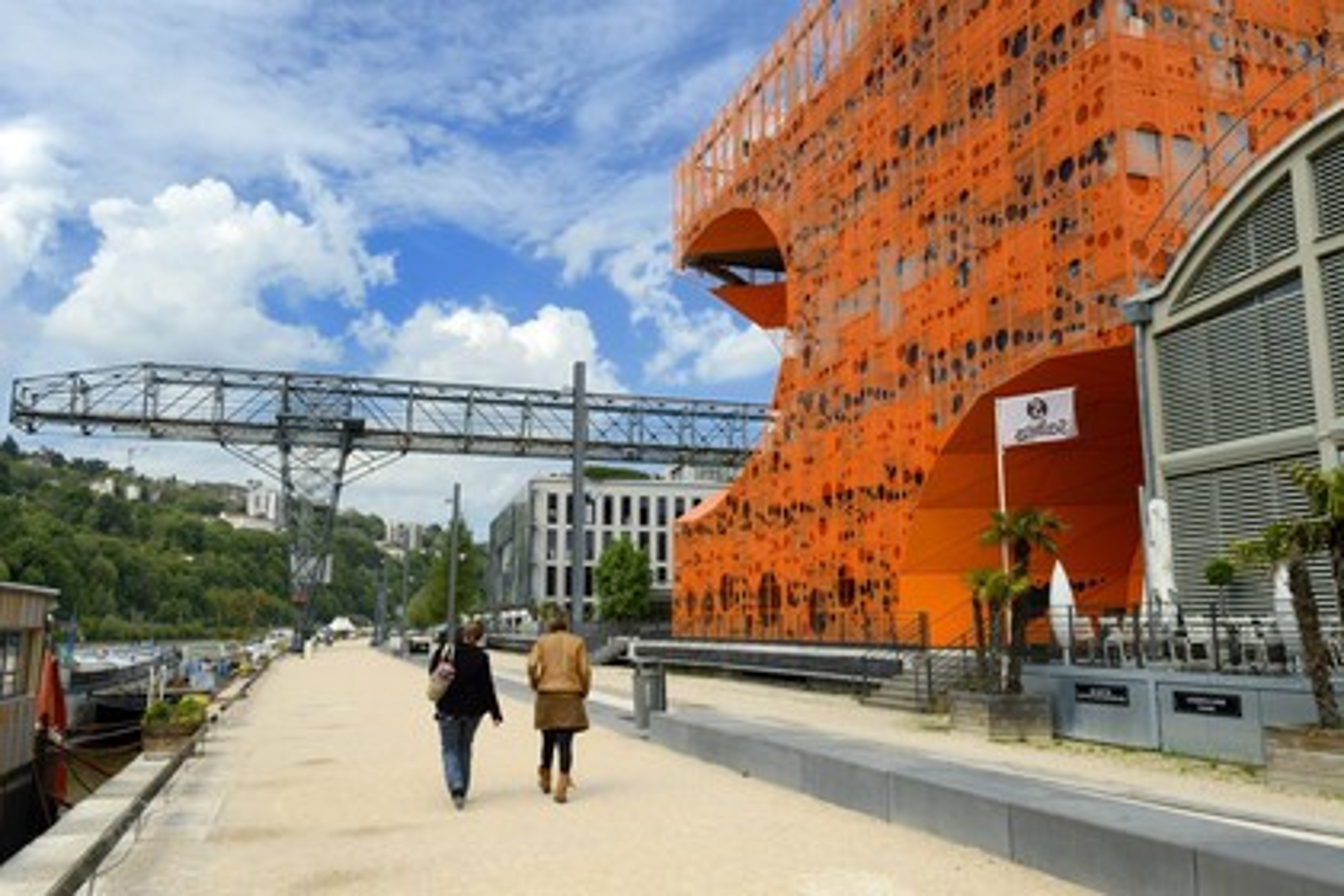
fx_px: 1083
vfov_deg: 45.0
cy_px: 448
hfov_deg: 63.7
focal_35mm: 29
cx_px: 672
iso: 400
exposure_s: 1/320
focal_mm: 29
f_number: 16
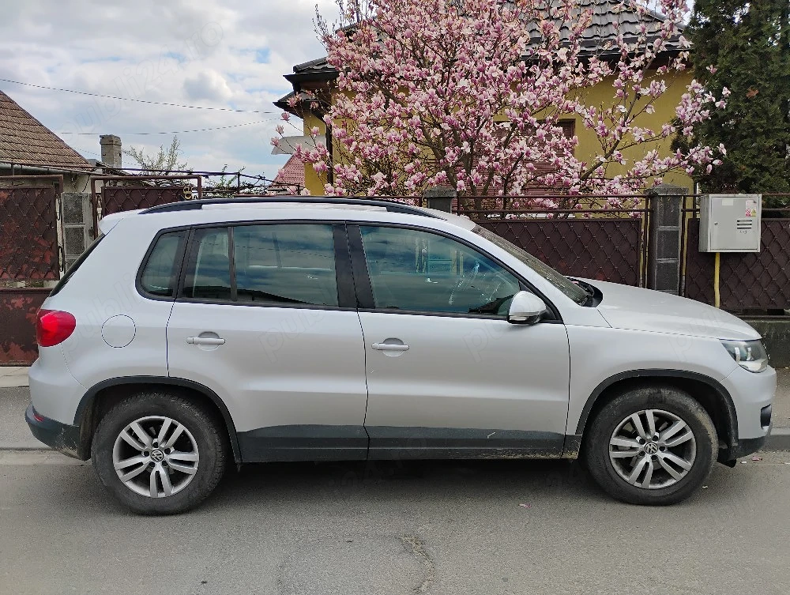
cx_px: 395
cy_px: 298
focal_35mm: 28
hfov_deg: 63.4
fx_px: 640
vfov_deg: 49.9
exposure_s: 1/1000
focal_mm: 4.26
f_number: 1.8
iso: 100
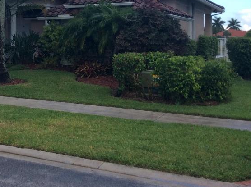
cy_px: 17
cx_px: 40
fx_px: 442
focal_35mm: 61
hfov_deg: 30.7
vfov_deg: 23.3
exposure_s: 1/381
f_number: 2.4
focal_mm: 3.3
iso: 32
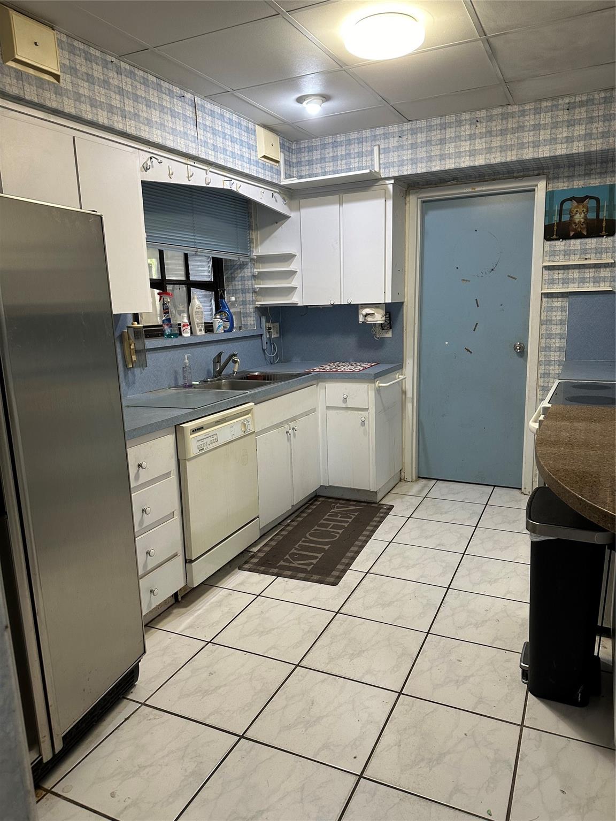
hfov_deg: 56.8
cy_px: 410
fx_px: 569
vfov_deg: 71.6
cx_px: 308
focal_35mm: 24
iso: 200
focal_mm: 6.86
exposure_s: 1/60
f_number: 1.78
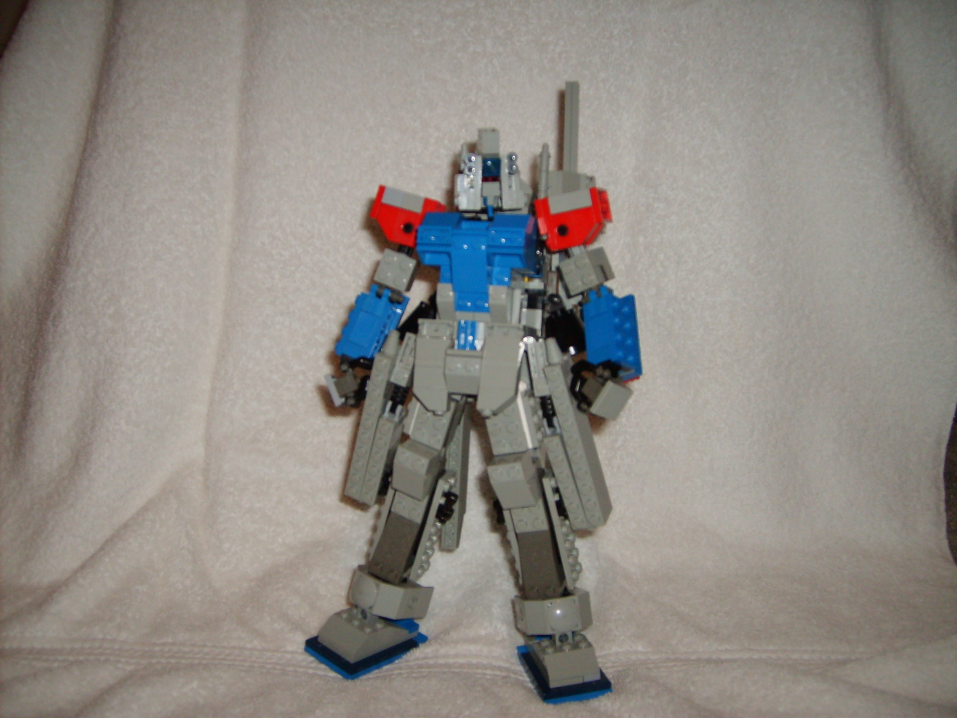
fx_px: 968
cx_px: 478
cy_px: 359
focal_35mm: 35
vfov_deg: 40.7
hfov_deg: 52.6
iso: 100
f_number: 2.8
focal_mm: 5.8
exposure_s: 1/45
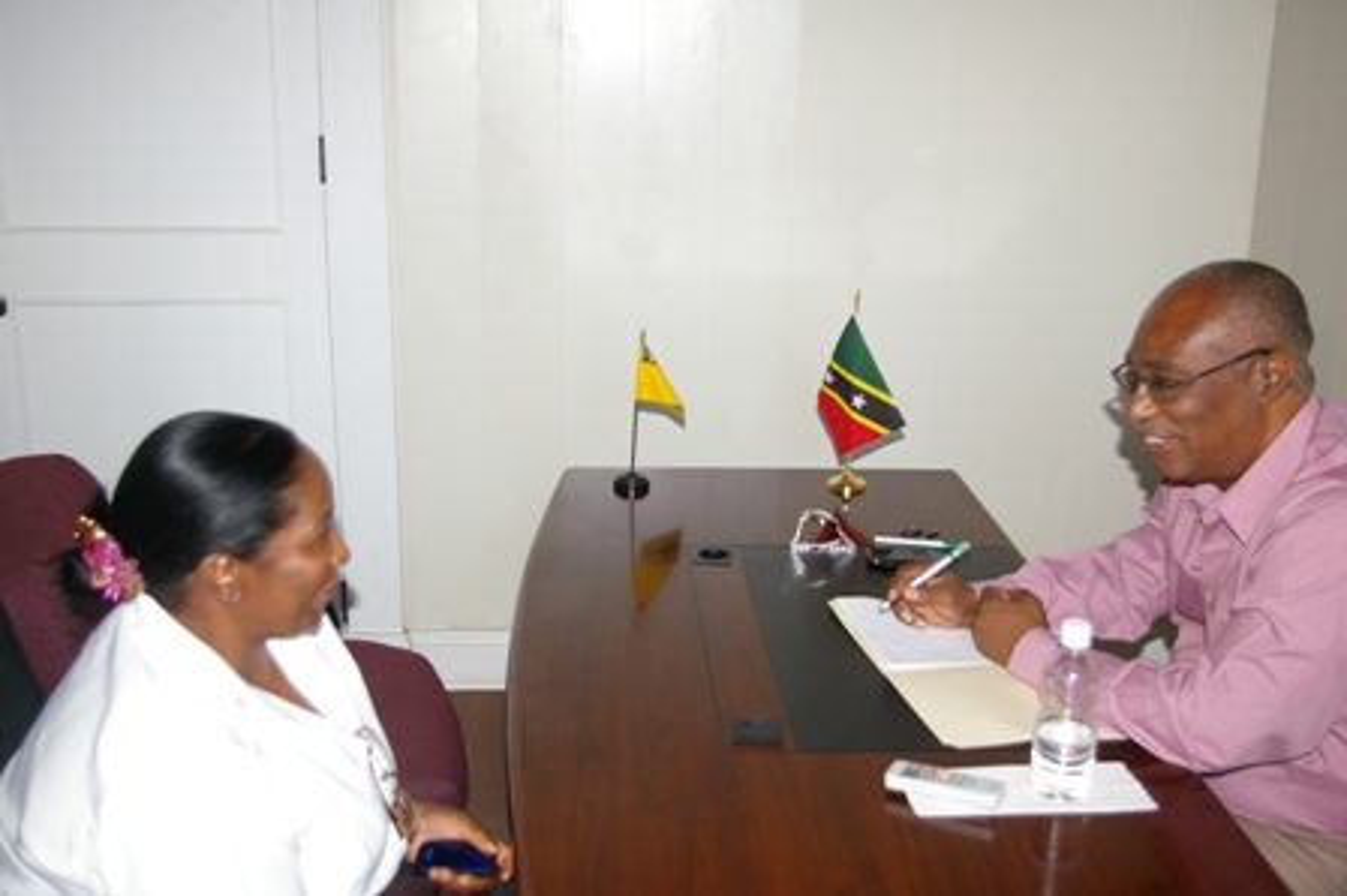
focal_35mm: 39
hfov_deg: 49.6
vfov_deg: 34.2
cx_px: 674
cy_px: 448
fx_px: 1458
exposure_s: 1/45
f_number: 4
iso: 200
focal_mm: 26
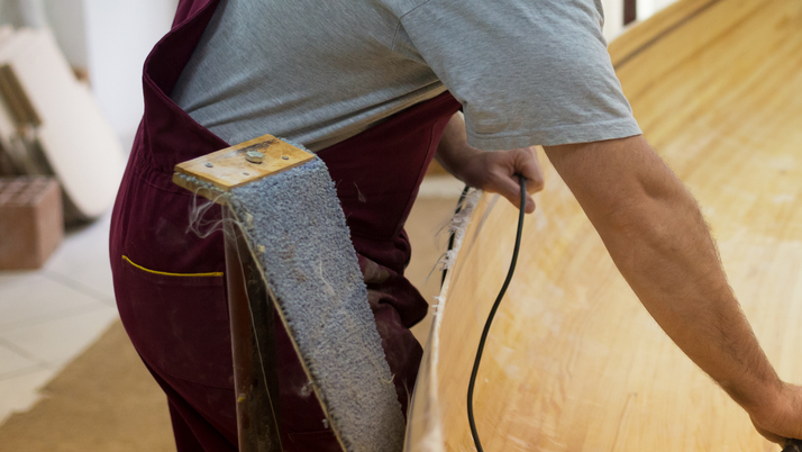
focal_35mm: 92
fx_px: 1957
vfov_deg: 13.1
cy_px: 160
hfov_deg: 22.7
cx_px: 694
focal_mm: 50
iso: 1600
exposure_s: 1/500
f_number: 2.8
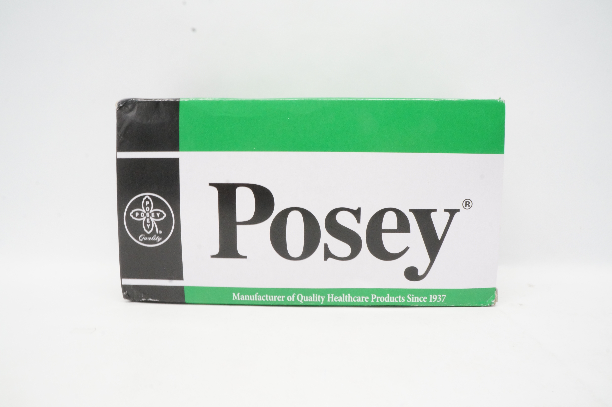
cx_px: 306
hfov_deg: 67.4
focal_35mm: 27
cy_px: 204
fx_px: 459
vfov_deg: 47.8
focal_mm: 18
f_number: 18
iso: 1600
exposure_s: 1/10
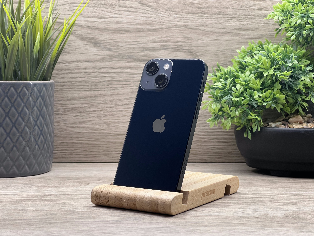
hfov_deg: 25.3
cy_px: 118
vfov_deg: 19.1
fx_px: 698
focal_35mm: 77
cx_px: 157
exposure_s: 1/100
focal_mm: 9
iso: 80
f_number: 2.8
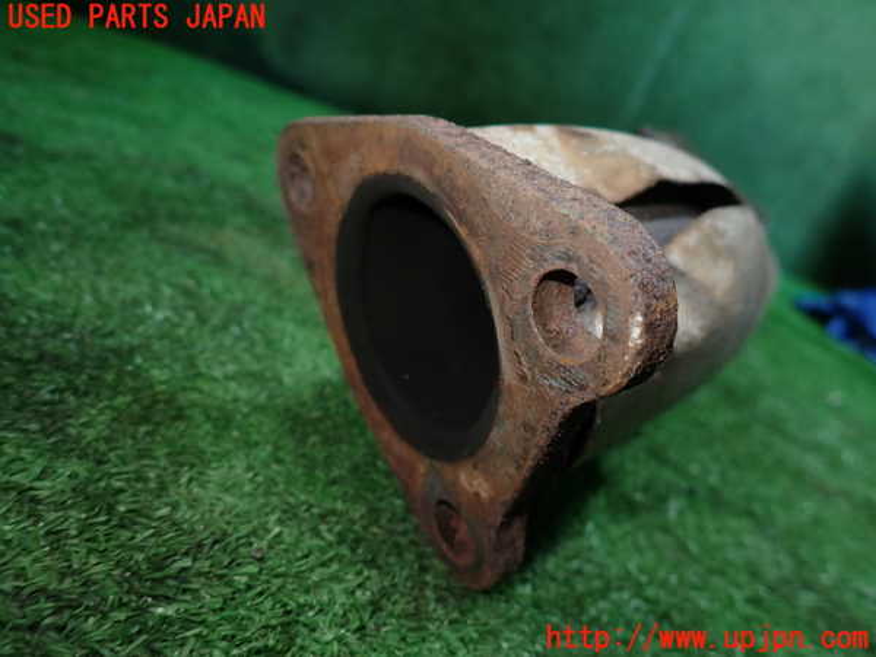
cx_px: 438
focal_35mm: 25
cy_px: 328
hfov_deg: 69.4
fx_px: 633
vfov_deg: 54.9
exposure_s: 1/60
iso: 200
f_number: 2
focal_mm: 4.5
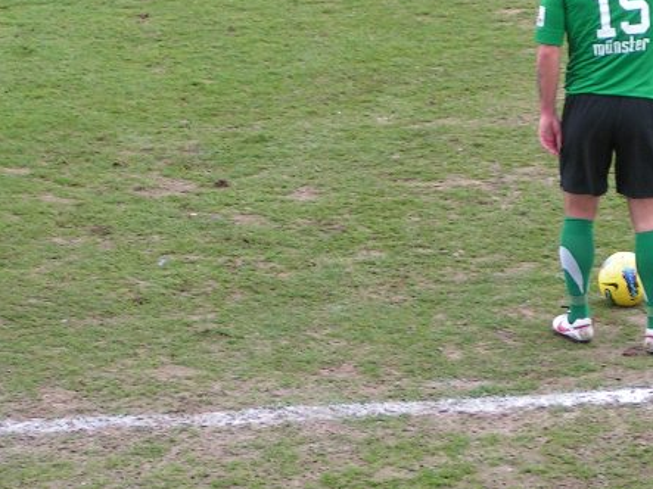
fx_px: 3678
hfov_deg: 10.1
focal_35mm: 195
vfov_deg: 7.6
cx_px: 376
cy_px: 125
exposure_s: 1/100
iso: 80
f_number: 3.5
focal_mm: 16.6
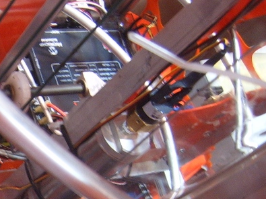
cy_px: 214
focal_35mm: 96
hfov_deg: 19.3
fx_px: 737
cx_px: -48
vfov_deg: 15.0
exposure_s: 1/4
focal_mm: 6.2
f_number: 2.9
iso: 141
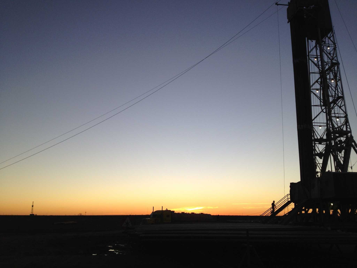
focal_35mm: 35
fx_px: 361
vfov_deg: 40.7
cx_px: 178
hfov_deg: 52.6
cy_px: 134
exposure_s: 1/452
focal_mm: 4.28
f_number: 2.4
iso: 64
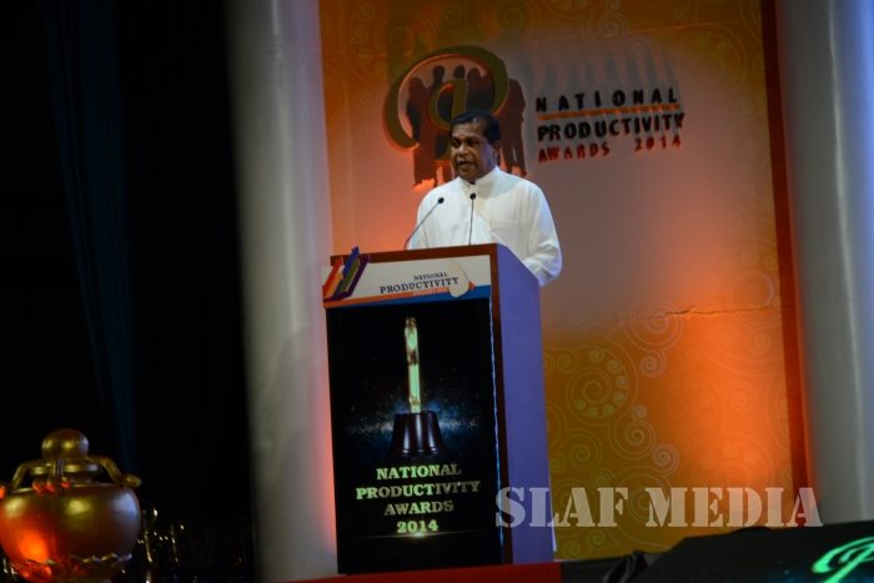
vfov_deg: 6.5
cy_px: 292
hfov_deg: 9.8
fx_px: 5099
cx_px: 437
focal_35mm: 210
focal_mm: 210
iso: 1250
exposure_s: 1/125
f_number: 7.1
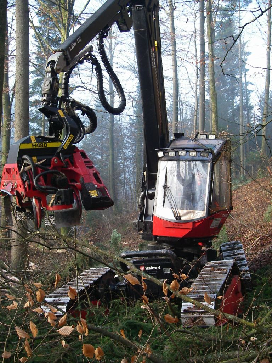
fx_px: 513
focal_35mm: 49
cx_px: 136
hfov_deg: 29.7
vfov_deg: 38.9
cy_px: 182
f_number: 3.5
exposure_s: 1/60
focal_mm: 8.1
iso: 100
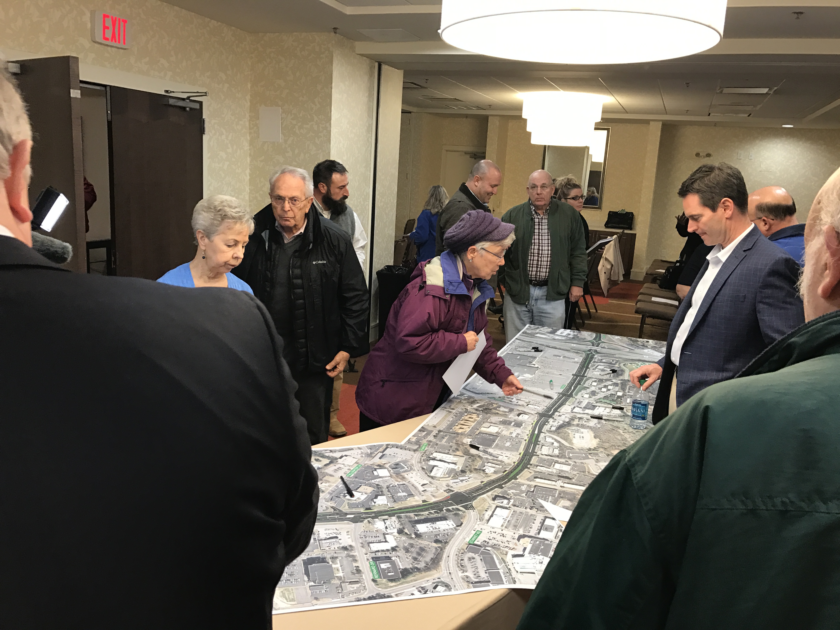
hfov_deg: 63.4
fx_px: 679
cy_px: 315
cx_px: 420
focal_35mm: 28
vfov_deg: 49.7
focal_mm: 3.99
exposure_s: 1/30
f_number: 1.8
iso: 32
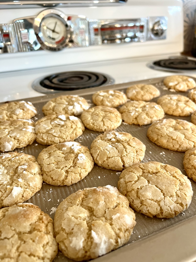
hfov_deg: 53.1
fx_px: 196
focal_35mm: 26
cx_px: 98
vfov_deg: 67.3
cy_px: 131
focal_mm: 5.7
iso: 200
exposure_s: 1/60
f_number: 1.5
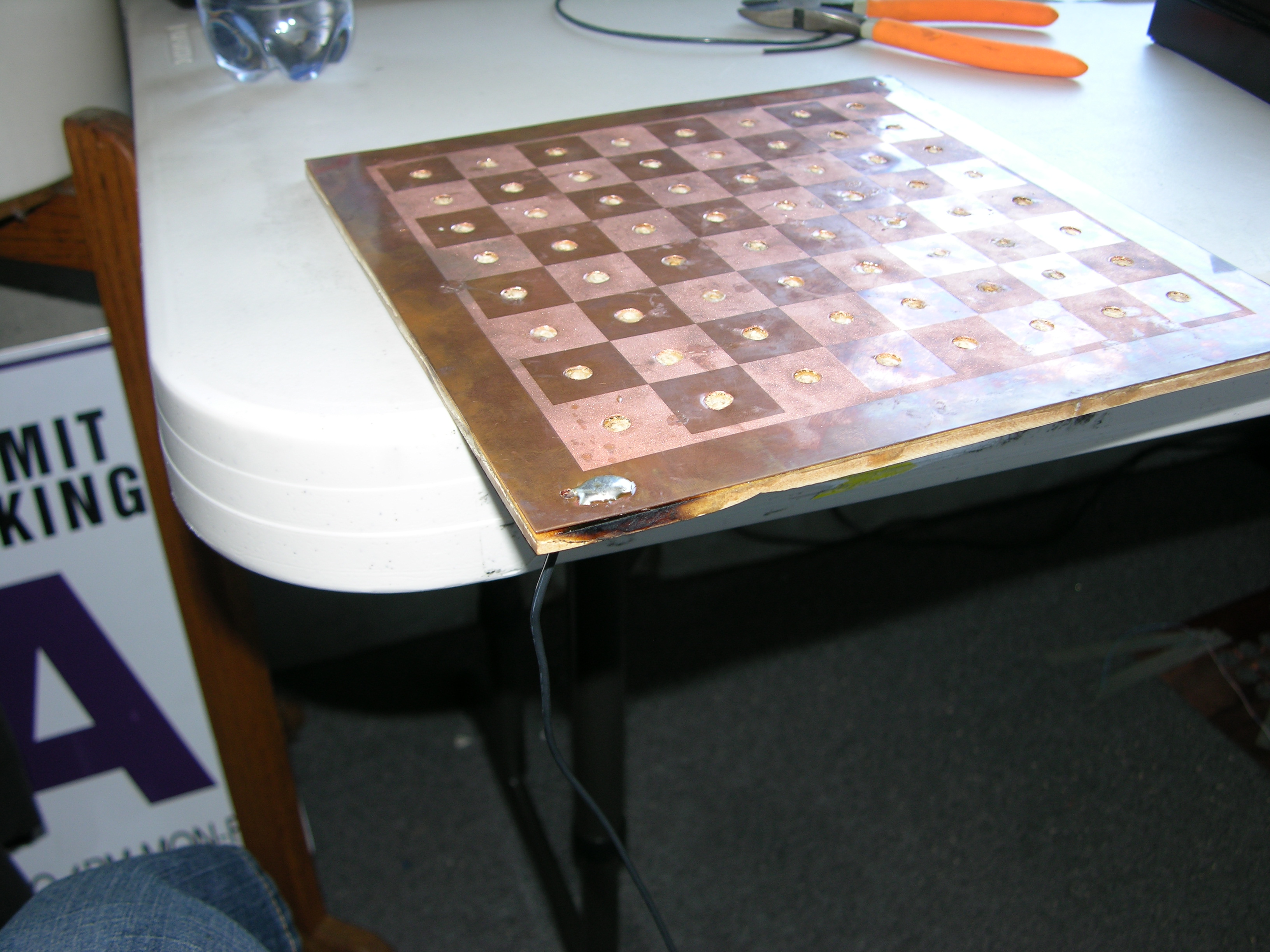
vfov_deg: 39.7
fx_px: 1321
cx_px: 635
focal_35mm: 36
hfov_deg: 51.4
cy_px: 476
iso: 50
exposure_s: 1/30
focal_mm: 9.2
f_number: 2.8
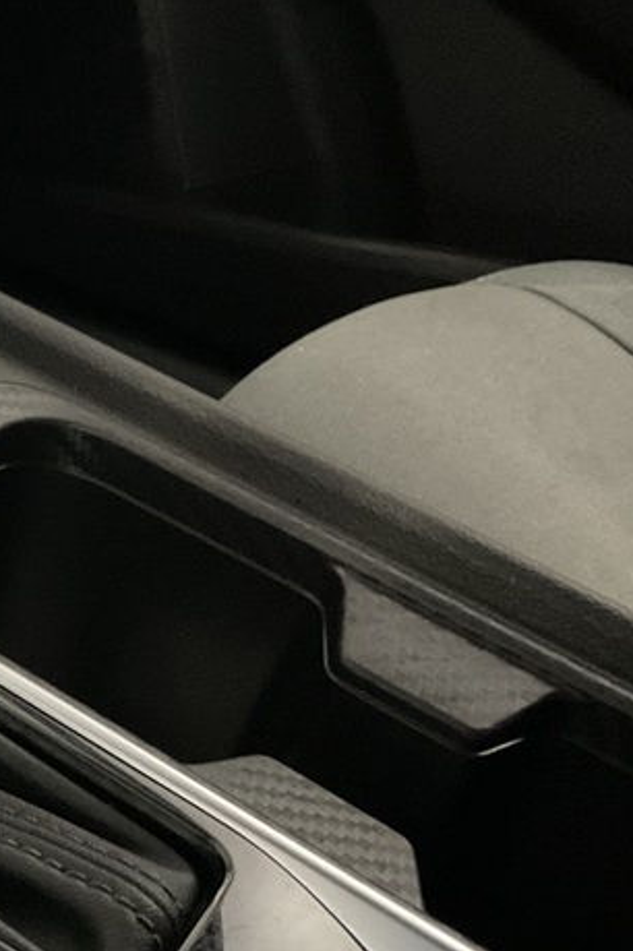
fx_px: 1664
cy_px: 473
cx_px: -290
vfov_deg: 31.9
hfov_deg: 19.1
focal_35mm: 63
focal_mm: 3
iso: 640
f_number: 1.8
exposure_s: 1/15
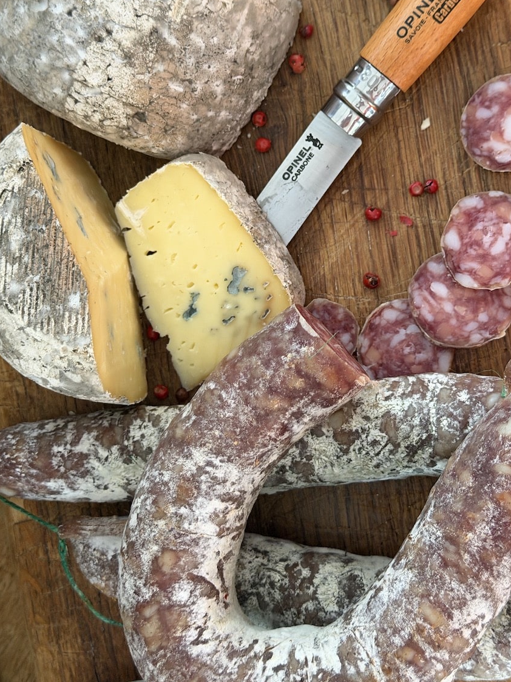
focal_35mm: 57
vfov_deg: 33.7
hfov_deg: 25.7
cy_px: 291
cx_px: 263
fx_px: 1122
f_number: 1.78
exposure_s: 1/40
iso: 320
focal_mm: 6.76
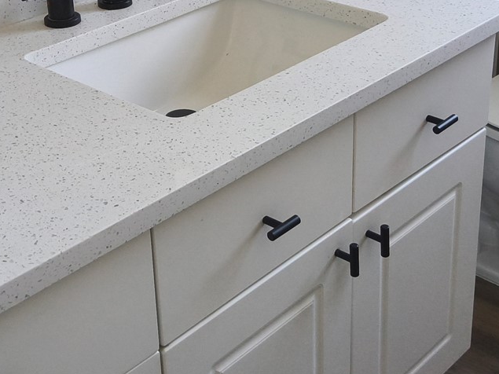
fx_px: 908
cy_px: 94
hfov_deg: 30.7
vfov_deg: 23.0
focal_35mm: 63
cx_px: 244
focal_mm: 3.08
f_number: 2
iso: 160
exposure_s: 1/120
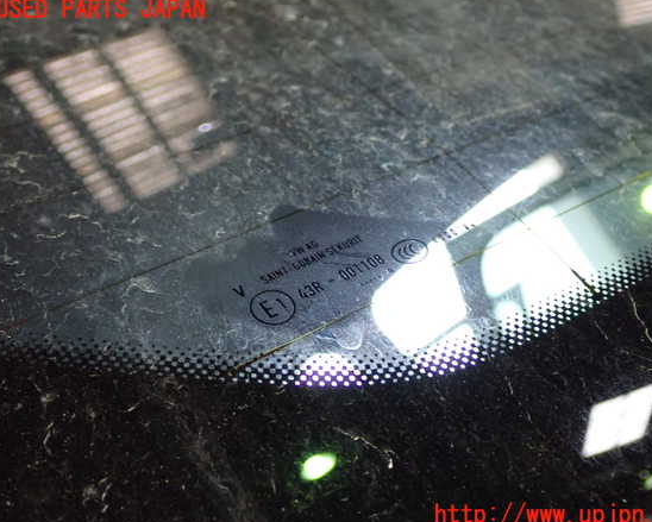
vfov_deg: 32.1
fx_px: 907
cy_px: 263
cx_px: 346
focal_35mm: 47
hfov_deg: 39.5
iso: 800
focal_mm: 7.84
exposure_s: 1/30
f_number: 2.9
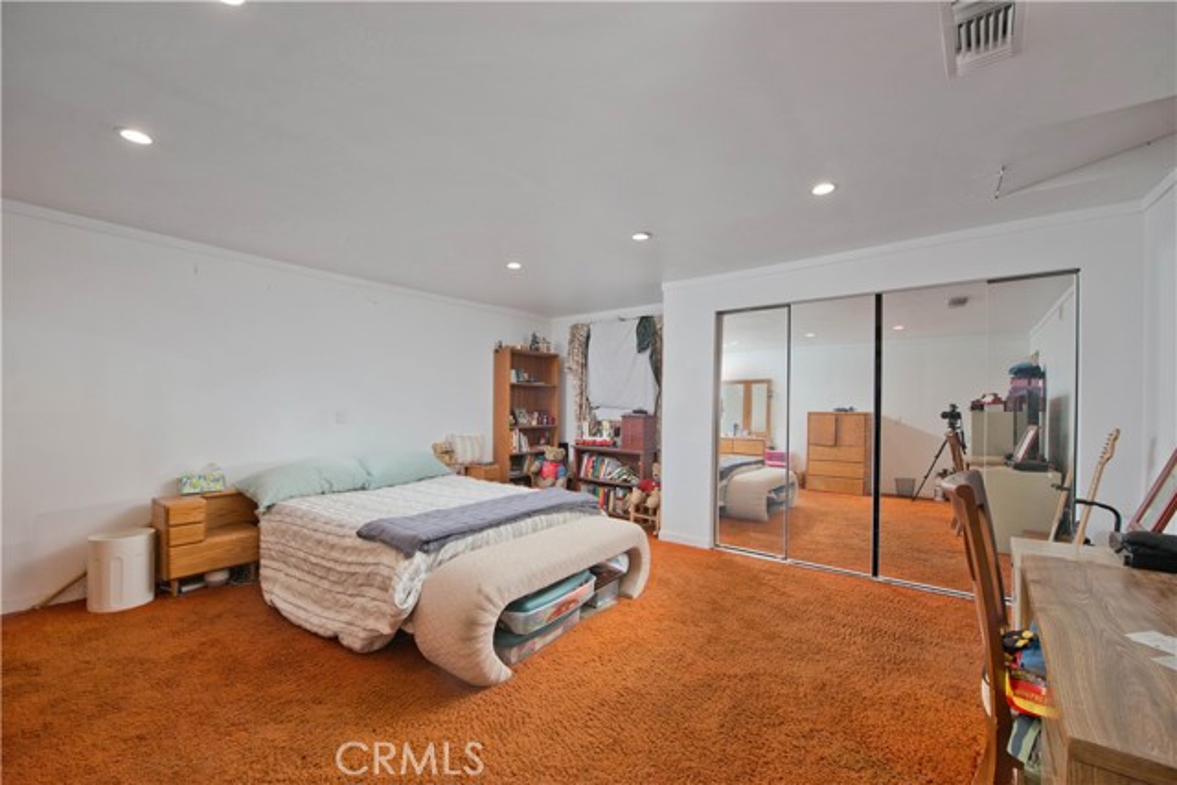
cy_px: 392
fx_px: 458
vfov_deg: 81.2
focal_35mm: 14
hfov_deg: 104.2
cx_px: 588
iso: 400
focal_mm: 14
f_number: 5.6
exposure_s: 1/125
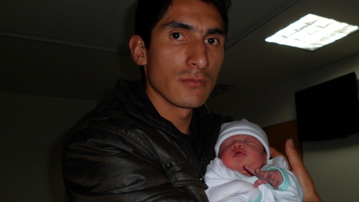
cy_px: 108
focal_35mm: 39
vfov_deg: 30.5
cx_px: 202
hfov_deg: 51.5
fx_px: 371
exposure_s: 1/45
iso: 100
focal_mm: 5.7
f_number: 3.5
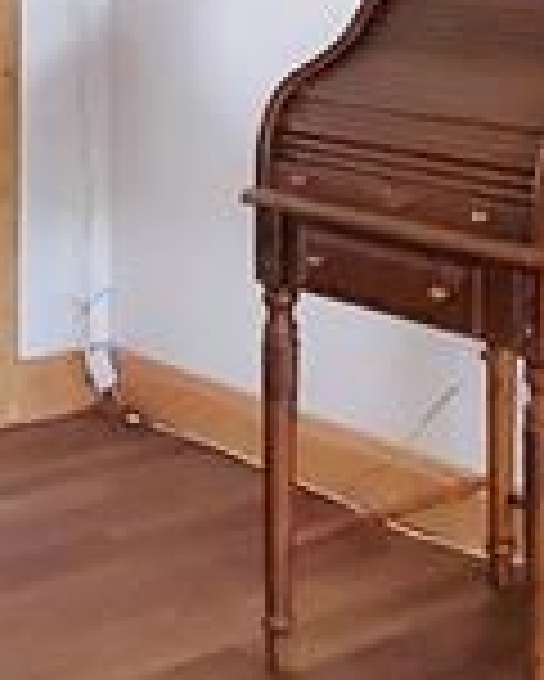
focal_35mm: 86
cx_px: 427
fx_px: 1729
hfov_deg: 17.7
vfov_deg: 20.3
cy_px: -212
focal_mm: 1.8
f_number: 2.2
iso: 160
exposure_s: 1/60
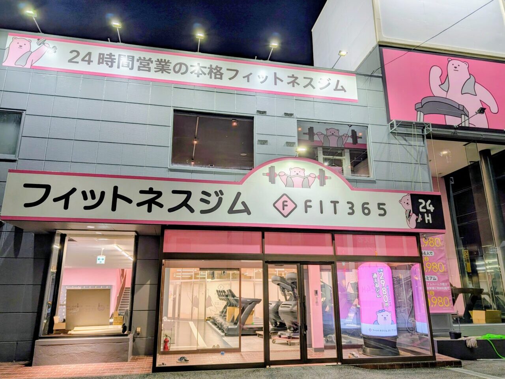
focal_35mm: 24
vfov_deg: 56.8
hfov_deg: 71.6
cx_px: 252
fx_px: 350
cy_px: 190
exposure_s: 1/199
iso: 23
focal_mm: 6.9
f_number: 1.68
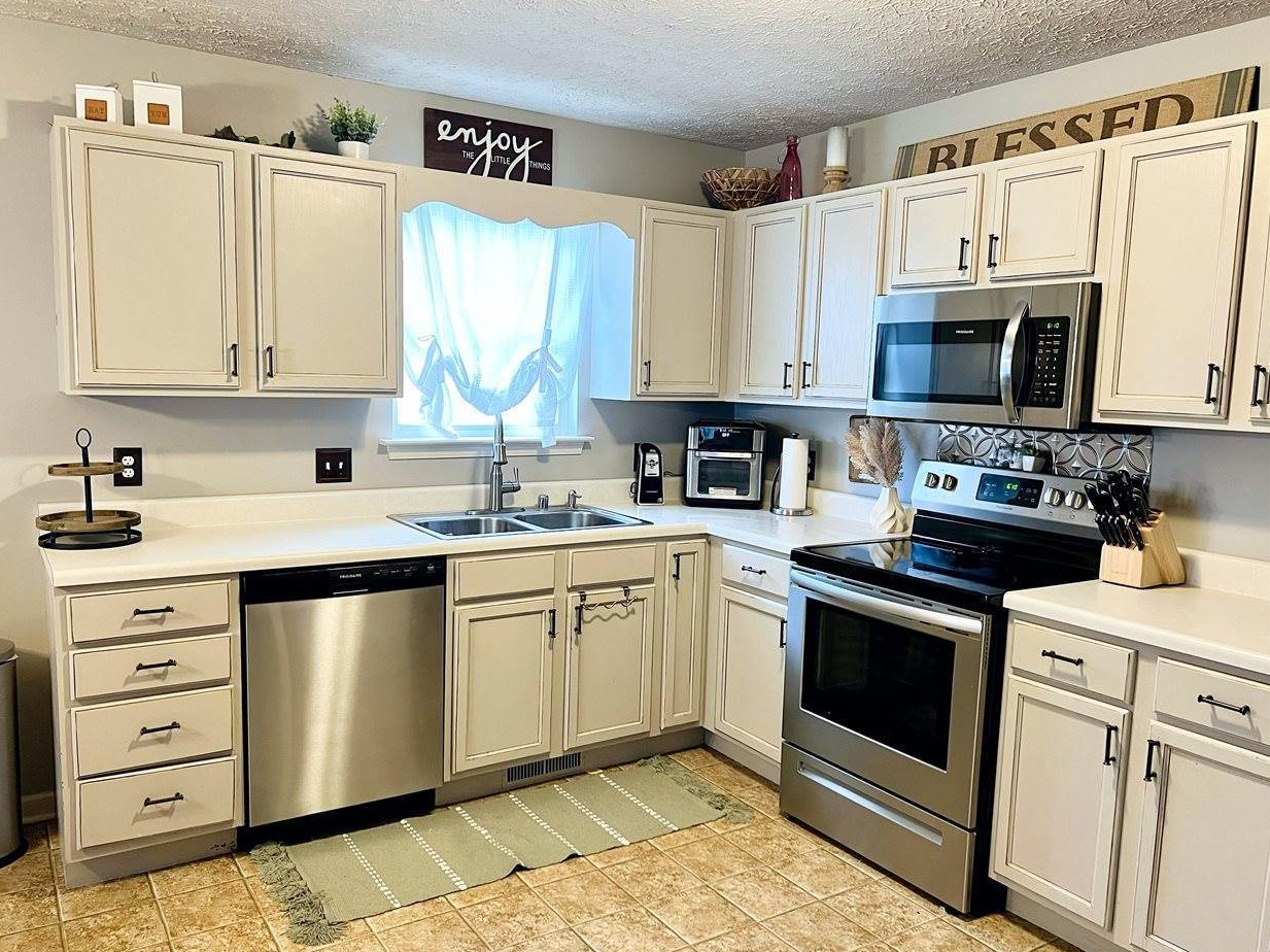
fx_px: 990
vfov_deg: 51.3
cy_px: 480
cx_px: 617
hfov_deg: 65.3
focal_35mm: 27
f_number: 1.5
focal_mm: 5.7
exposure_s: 1/60
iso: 250
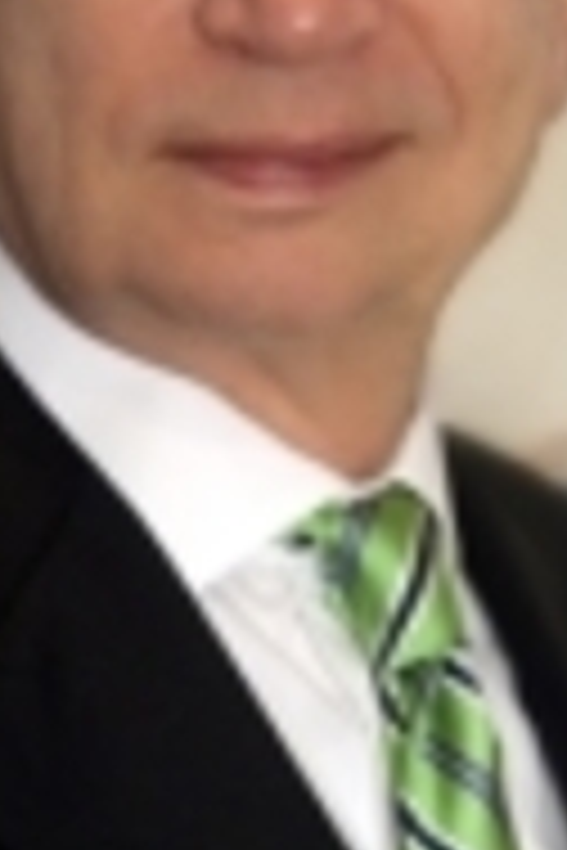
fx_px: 4677
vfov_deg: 10.4
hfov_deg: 6.9
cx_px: 290
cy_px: 301
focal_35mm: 198
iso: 200
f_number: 4.8
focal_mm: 52
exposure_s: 1/13
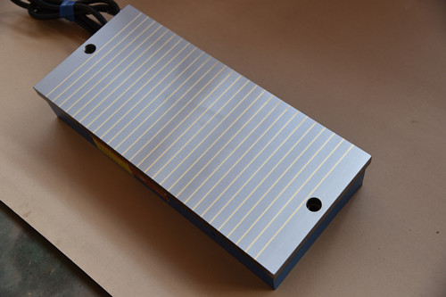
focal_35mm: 48
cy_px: 148
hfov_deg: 41.1
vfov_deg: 28.1
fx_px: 594
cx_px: 223
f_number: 4
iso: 400
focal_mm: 48
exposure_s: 1/60
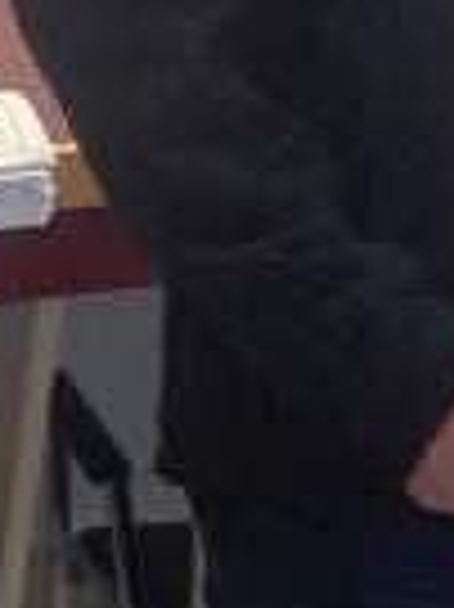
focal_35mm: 199
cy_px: 171
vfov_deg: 9.9
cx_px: 805
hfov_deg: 7.3
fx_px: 3485
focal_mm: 4.12
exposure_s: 1/24
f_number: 2.4
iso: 50
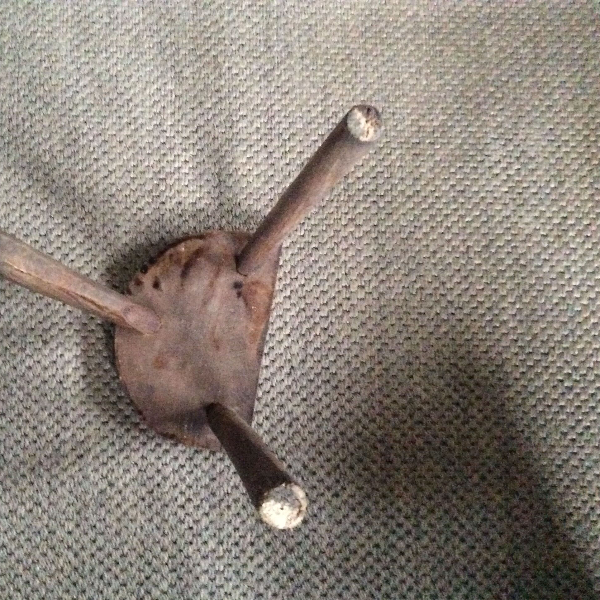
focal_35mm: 38
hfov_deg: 43.3
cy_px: 301
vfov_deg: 43.9
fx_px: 745
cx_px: 205
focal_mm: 3.3
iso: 800
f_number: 2.4
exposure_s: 1/15
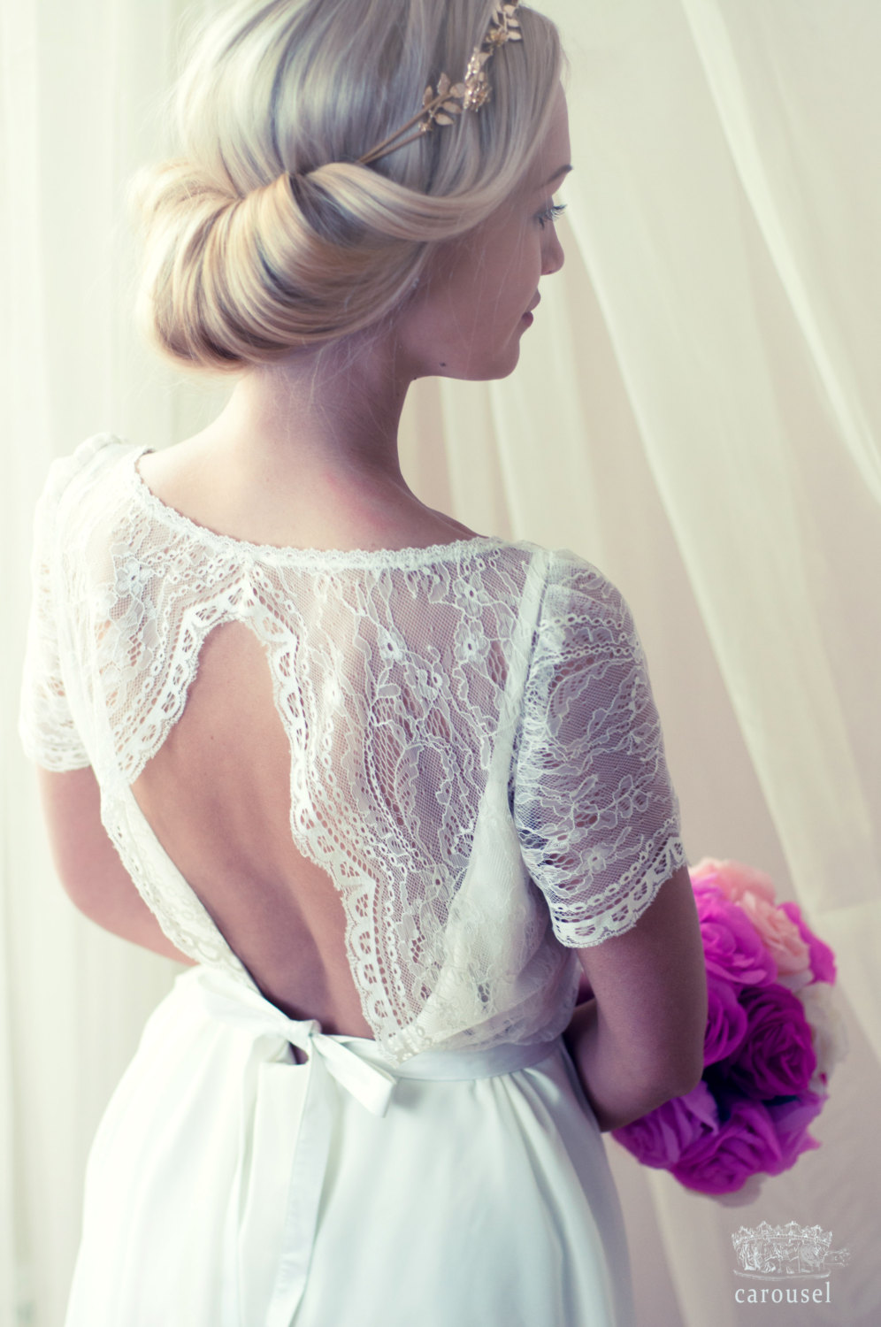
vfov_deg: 27.0
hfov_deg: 18.1
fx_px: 2761
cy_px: 664
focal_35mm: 75
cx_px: 440
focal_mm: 50
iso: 320
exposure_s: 1/40
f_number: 2.5
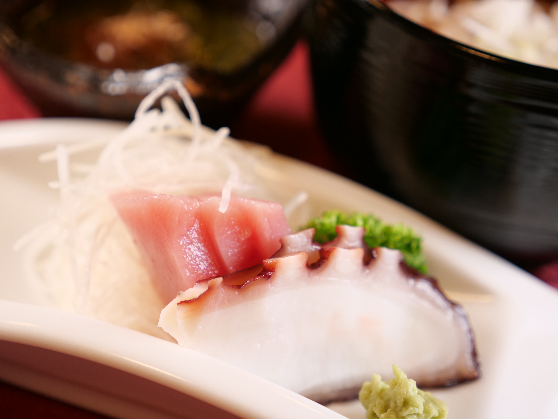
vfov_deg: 22.3
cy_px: 210
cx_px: 279
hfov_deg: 29.4
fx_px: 1064
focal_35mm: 66
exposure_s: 1/80
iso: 200
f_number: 2.8
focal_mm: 33
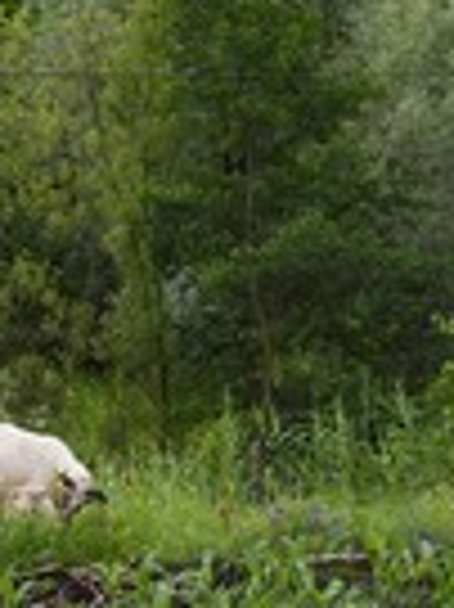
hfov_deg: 9.4
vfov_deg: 12.7
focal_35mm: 156
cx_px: -72
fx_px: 2732
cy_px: 284
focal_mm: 52
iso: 800
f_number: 10
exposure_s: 1/500
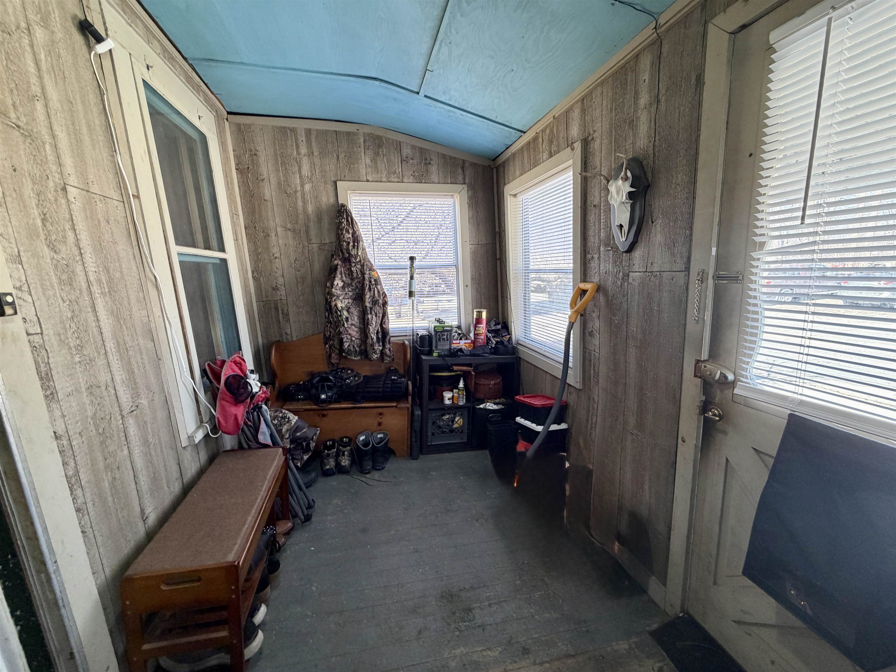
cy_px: 336
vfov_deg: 85.7
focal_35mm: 14
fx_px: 362
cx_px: 448
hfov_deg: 102.1
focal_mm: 2.22
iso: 200
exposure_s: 1/60
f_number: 2.2
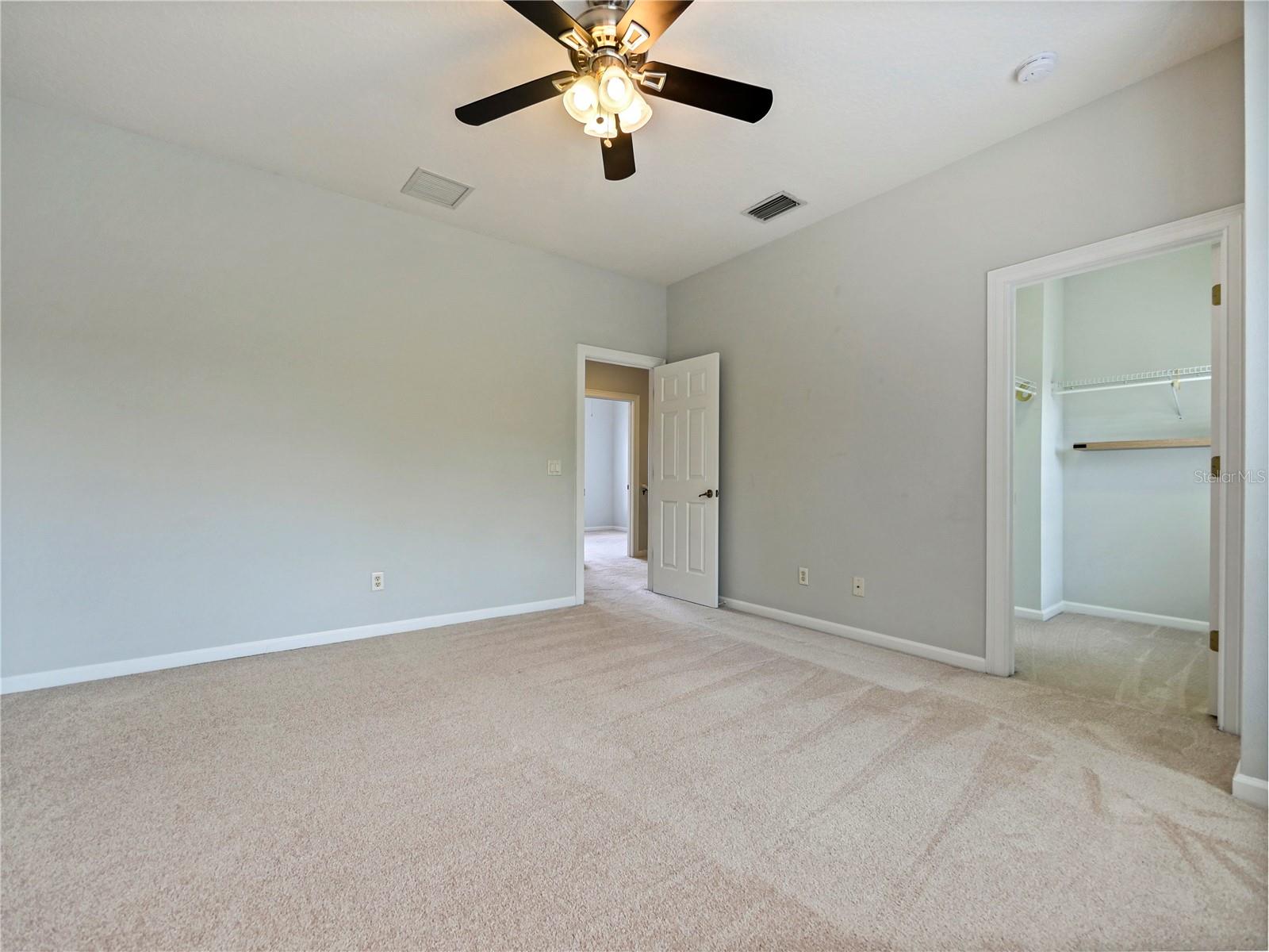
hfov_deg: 102.1
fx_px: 513
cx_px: 634
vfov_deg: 85.7
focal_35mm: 14
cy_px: 476
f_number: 4
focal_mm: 7
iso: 640
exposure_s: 1/60
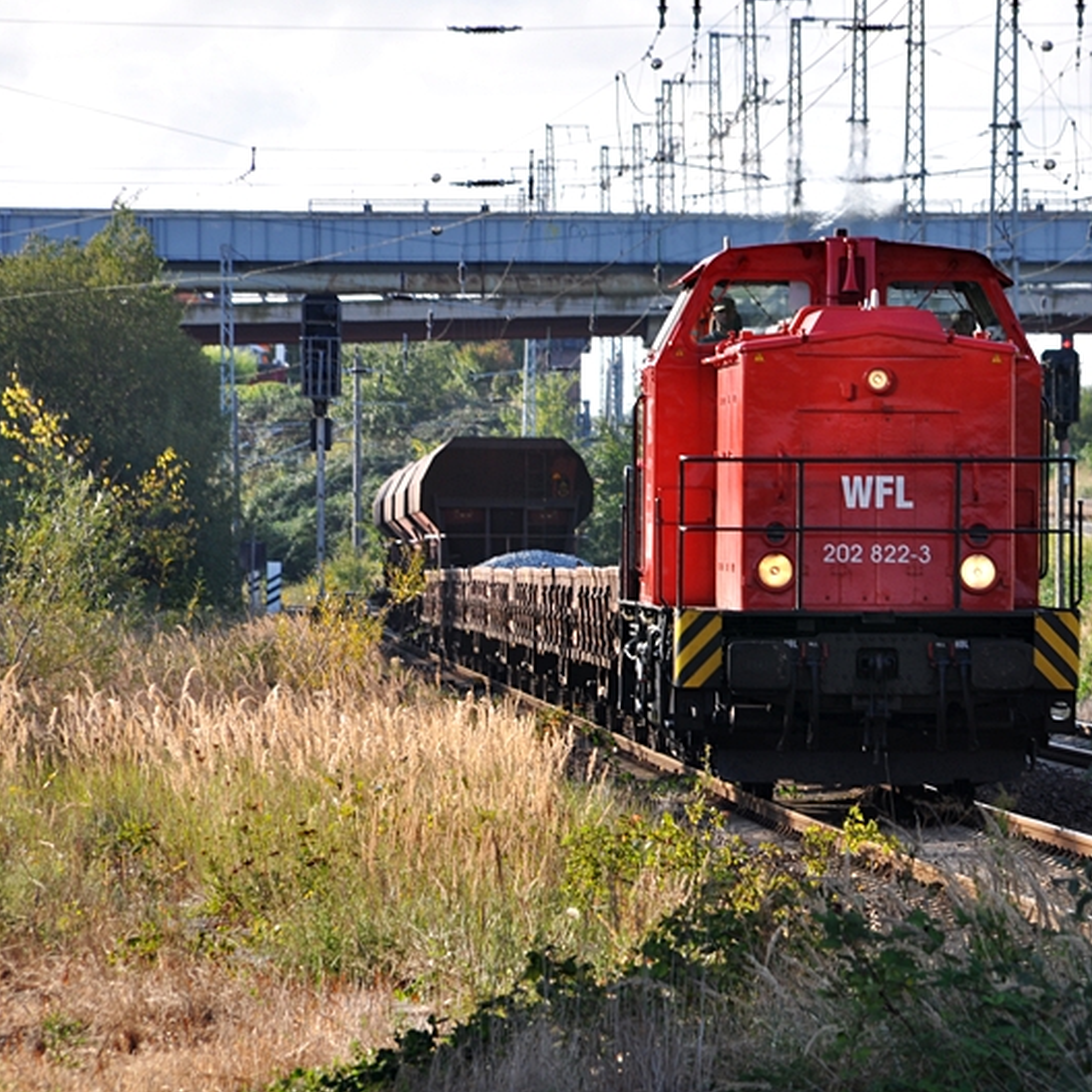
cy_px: 545
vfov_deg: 4.5
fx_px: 13776
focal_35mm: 386
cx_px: 767
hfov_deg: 4.5
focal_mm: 200
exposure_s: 1/125
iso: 200
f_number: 13
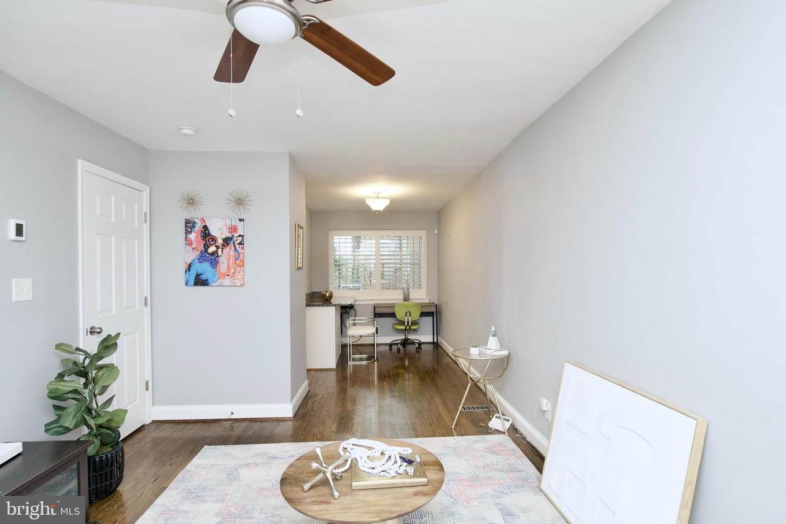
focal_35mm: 18
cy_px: 262
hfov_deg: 90.0
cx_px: 393
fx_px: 393
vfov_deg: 67.4
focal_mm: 12
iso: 320
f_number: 7.1
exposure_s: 1/13
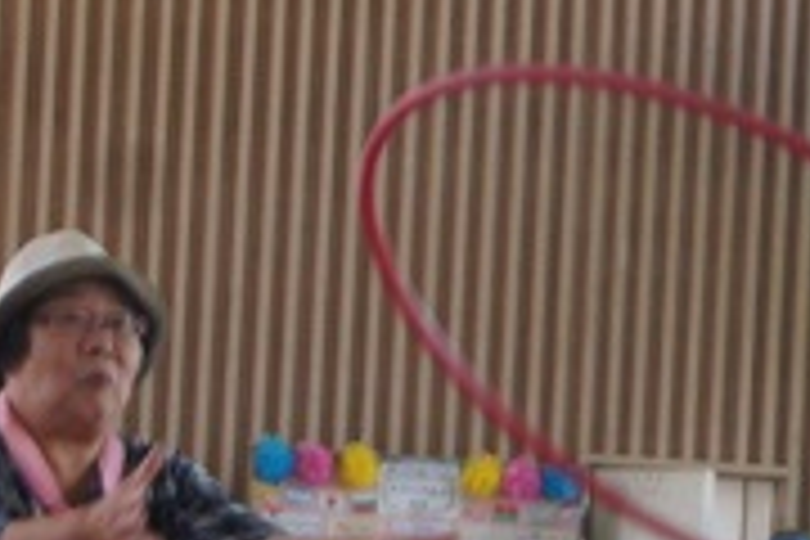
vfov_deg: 4.2
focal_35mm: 327
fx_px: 7357
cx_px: 1080
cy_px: 904
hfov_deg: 6.2
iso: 1000
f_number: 5.6
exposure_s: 1/100
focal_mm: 55
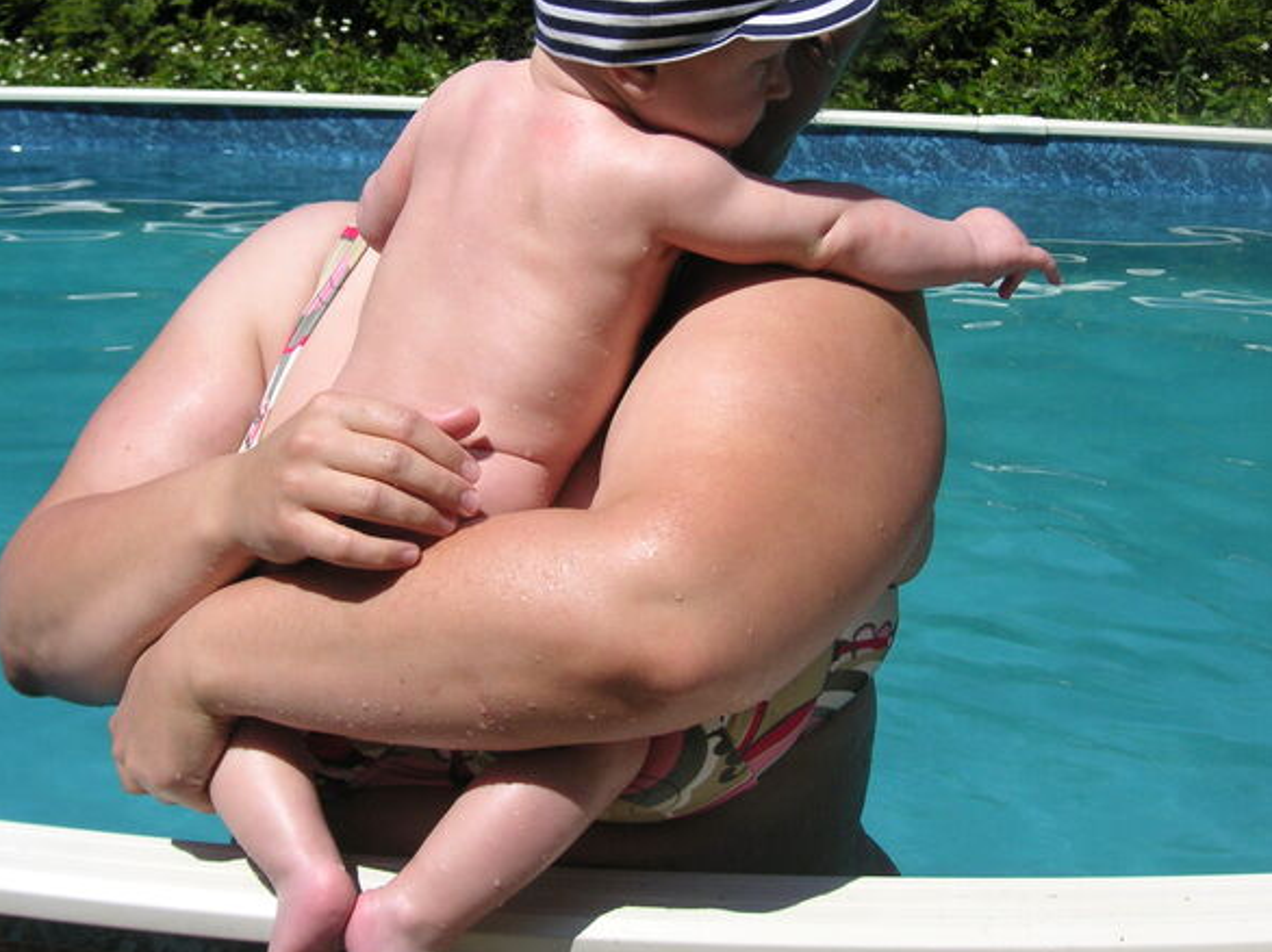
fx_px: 2057
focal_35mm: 56
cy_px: 308
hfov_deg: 34.3
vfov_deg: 25.9
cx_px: 588
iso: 50
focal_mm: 6.9
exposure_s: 1/250
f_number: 8
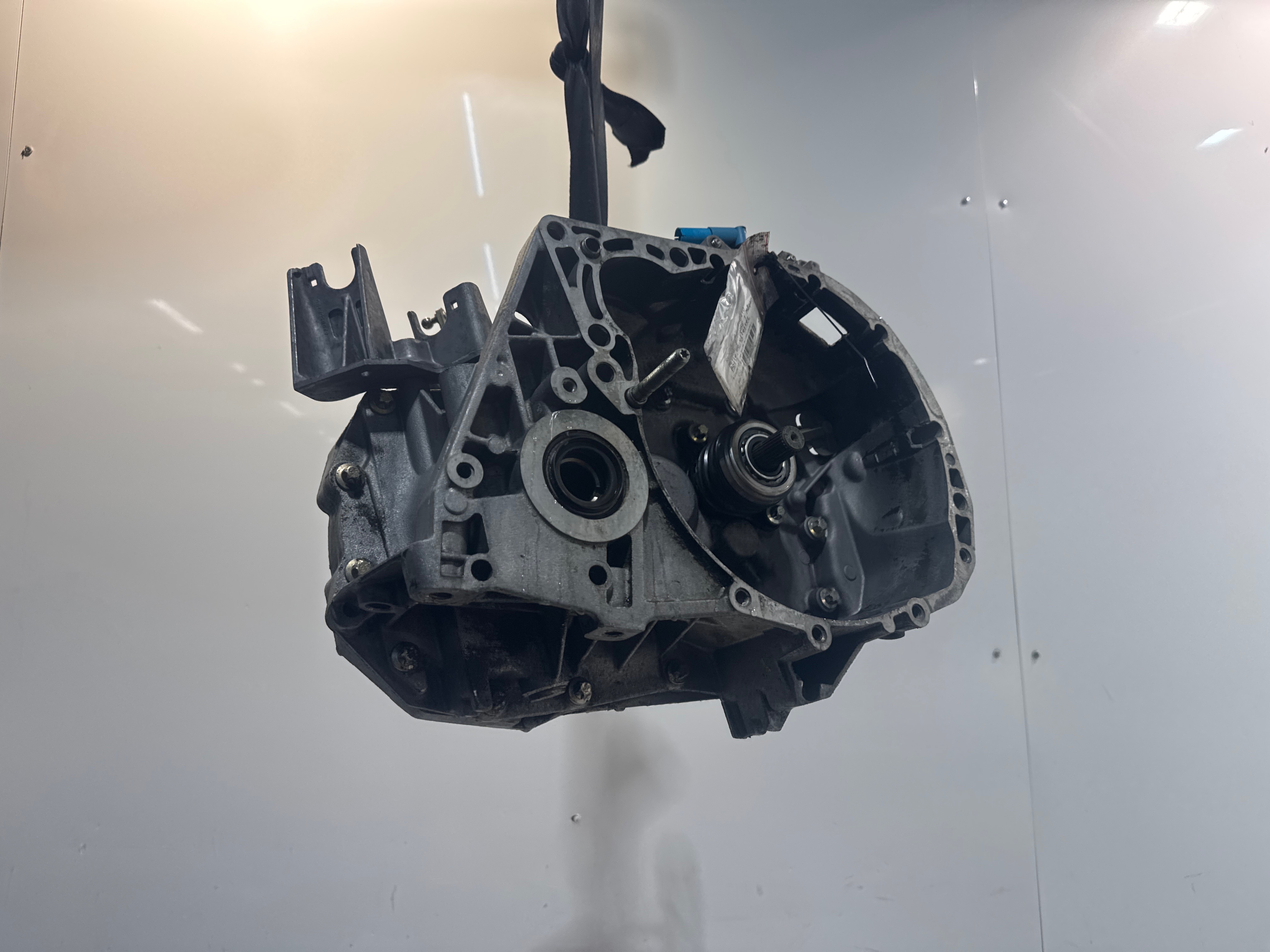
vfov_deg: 56.8
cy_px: 476
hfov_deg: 71.6
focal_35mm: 24
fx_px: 881
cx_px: 635
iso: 64
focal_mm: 6.76
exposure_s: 1/155
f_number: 1.78
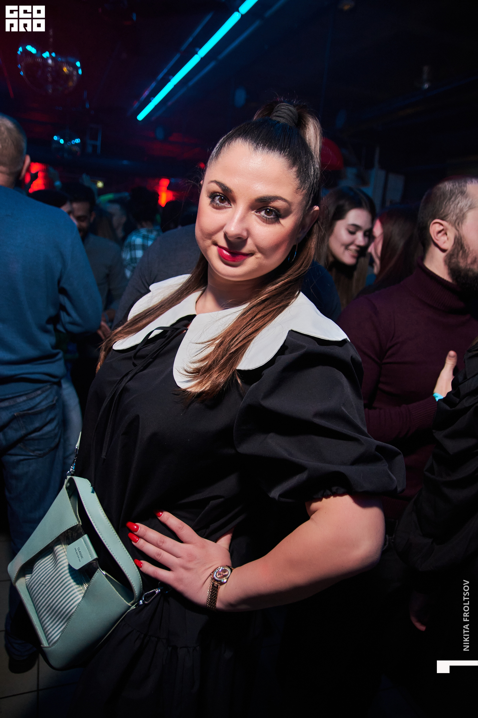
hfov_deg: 50.3
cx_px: 239
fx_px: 509
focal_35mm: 26
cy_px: 359
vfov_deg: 70.5
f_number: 2.8
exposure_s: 1/125
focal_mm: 17
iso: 800
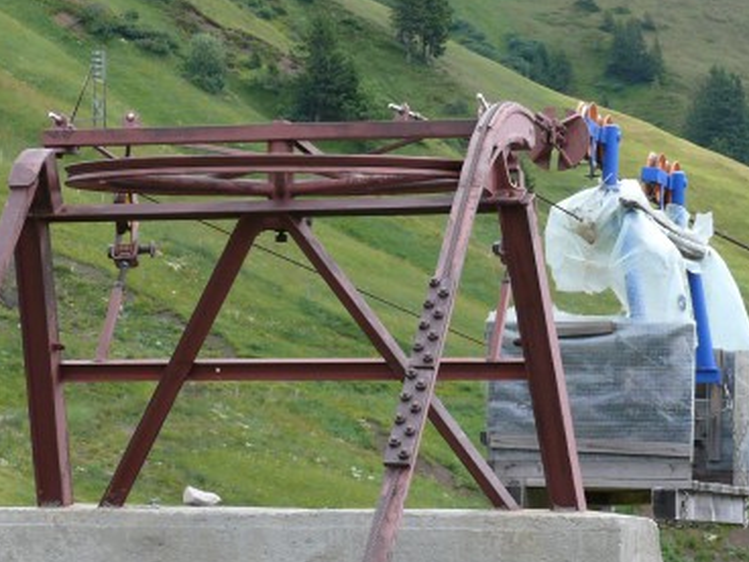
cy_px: 358
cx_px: 468
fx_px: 3202
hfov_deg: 13.3
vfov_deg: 10.0
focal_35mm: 148
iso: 100
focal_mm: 14.3
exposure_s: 1/200
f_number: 4
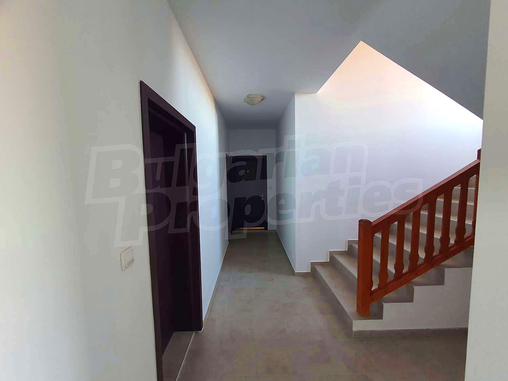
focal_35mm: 13
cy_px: 190
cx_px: 254
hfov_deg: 106.2
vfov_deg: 89.9
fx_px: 191
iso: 160
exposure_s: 1/50
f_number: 2.2
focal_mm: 1.8
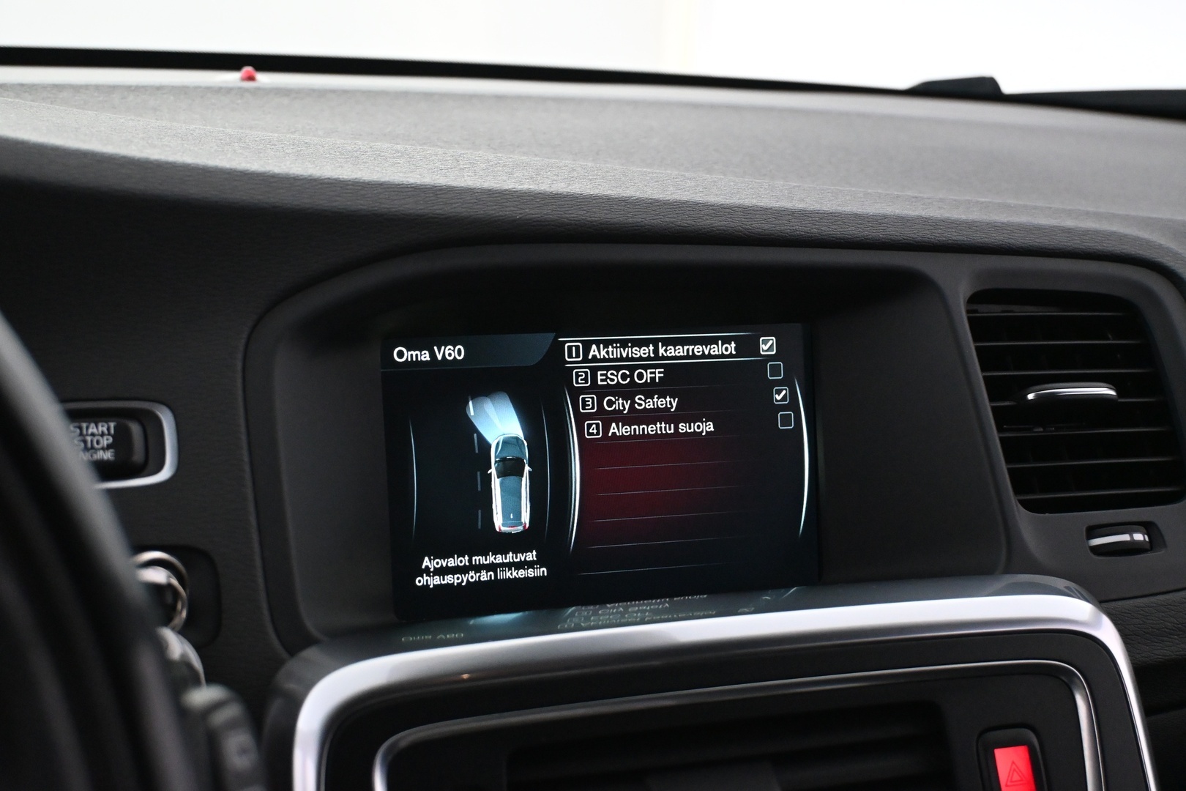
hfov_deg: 37.9
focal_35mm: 52
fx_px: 1729
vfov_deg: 25.8
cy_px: 396
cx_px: 593
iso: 4500
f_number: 5.3
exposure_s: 1/60
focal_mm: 35
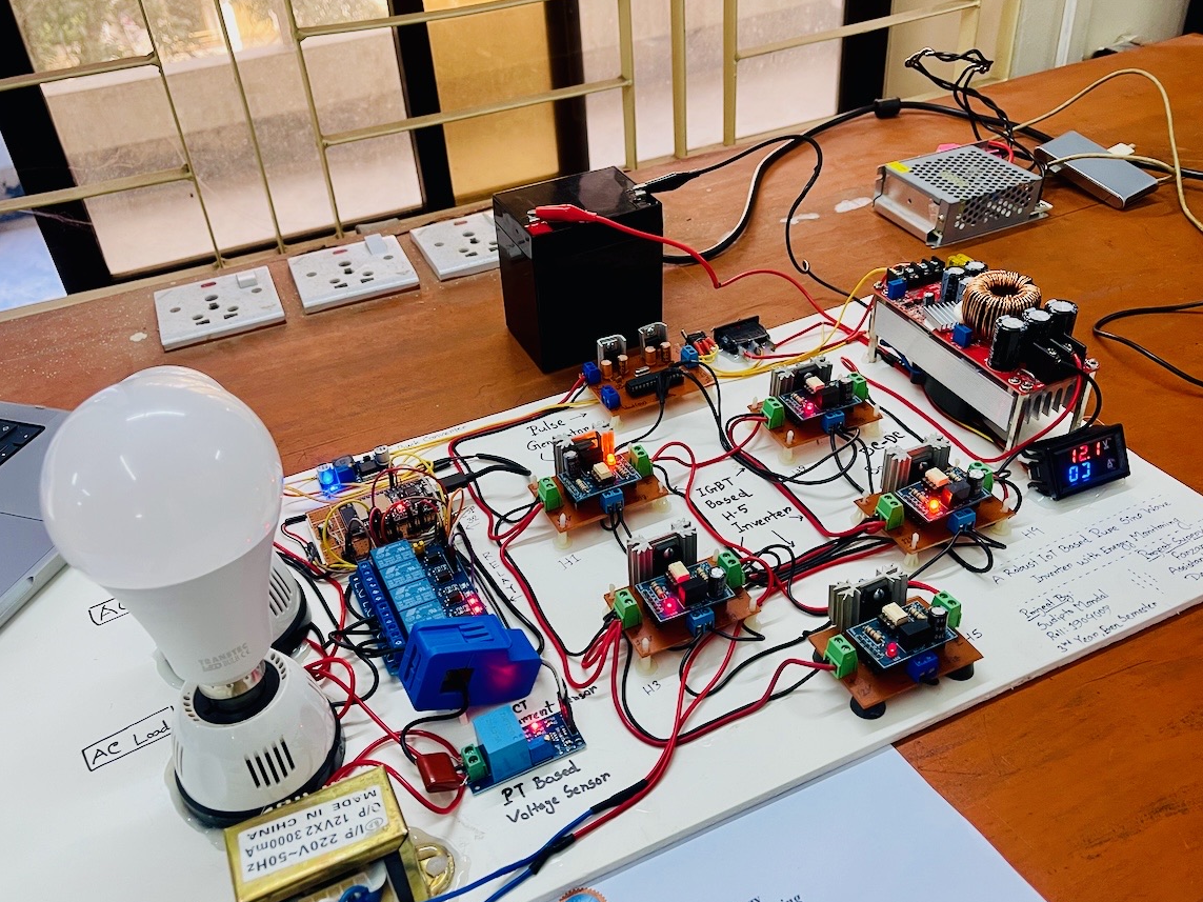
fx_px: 973
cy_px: 446
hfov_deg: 63.4
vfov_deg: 49.7
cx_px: 572
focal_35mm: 28
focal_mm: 5.1
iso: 100
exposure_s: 1/51
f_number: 1.6
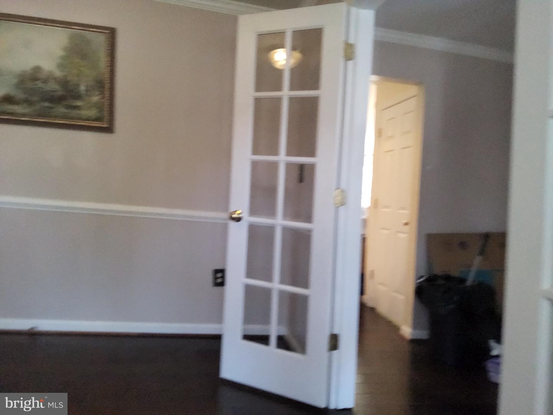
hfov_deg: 69.4
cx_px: 276
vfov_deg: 54.9
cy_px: 208
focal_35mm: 25
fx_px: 399
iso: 640
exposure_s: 1/100
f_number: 2
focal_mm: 3.08
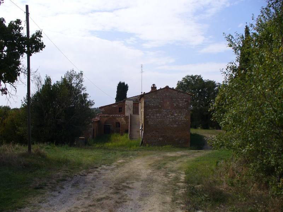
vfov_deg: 38.7
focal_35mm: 37
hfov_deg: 50.1
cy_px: 106
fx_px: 302
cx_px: 142
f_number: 5.6
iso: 80
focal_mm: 6.1
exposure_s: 1/320
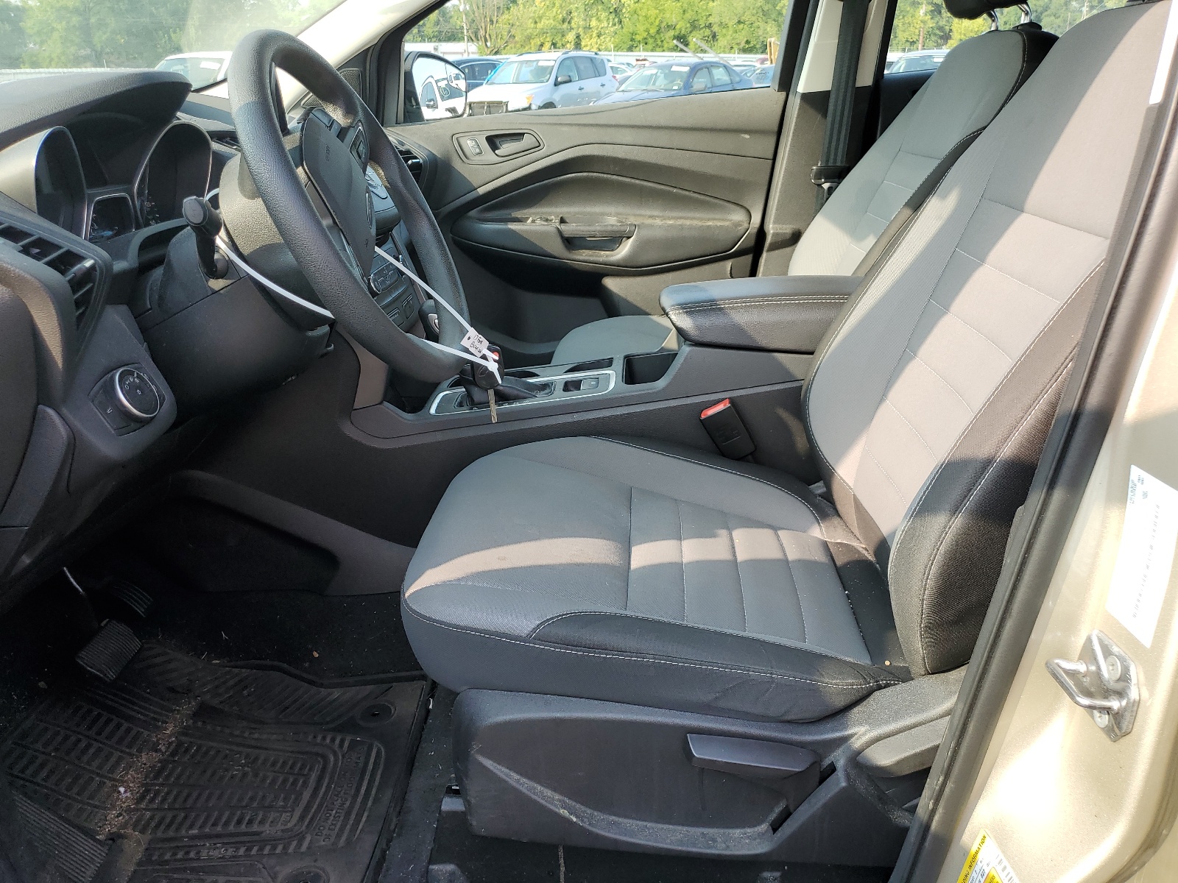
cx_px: 589
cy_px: 442
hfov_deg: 67.3
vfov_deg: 53.1
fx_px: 885
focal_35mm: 26
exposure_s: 1/417
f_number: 1.5
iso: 50
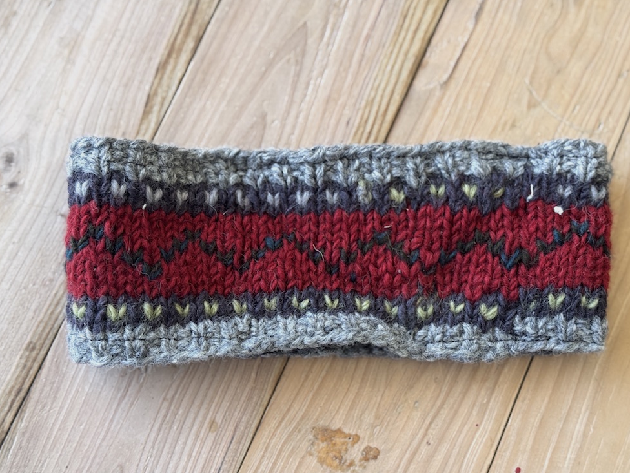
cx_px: 316
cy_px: 239
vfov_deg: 29.7
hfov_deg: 38.9
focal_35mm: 49
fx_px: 892
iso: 100
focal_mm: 6.76
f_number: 1.78
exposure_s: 1/129
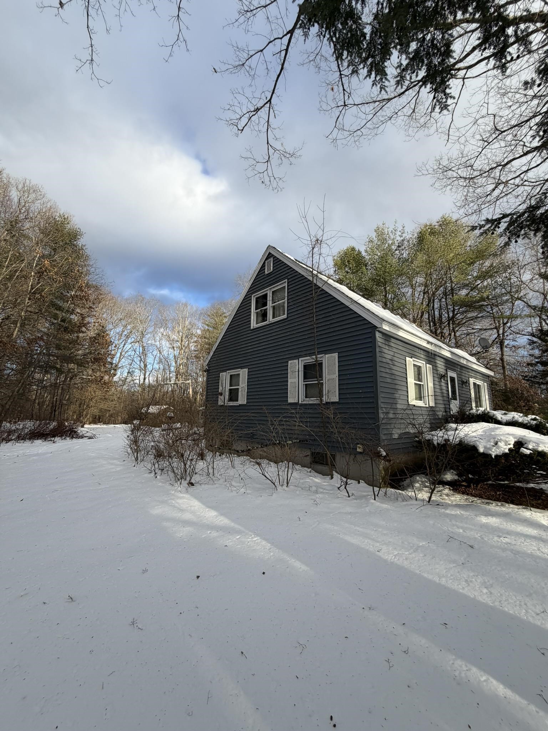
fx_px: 296
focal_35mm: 14
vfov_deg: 102.1
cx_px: 274
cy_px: 366
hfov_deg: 85.7
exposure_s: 1/770
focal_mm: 2.22
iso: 40
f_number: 2.2
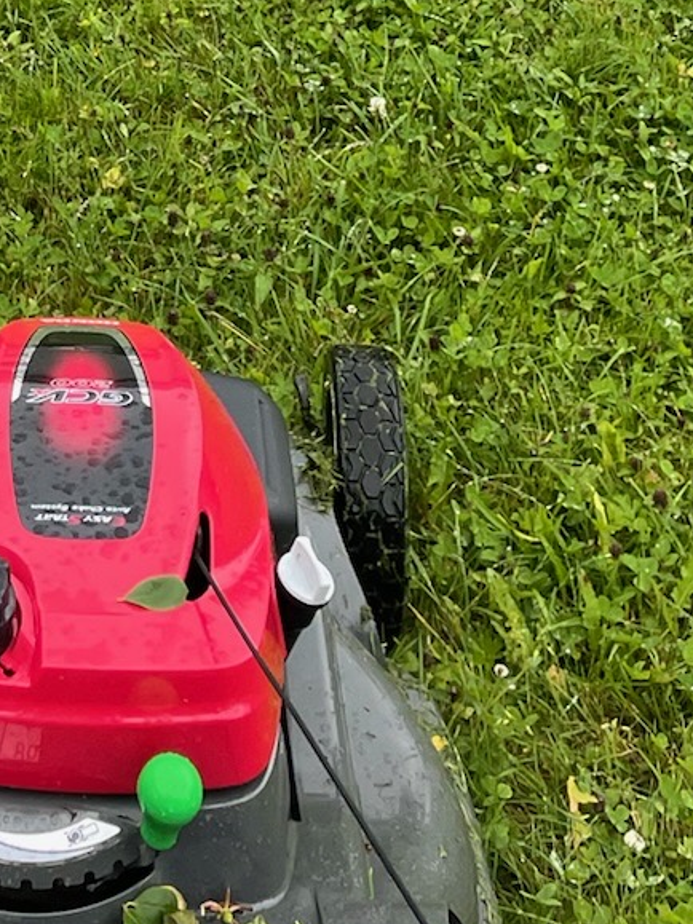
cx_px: -13
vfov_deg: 17.7
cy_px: -670
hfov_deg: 15.7
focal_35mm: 92
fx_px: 2457
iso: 32
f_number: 1.6
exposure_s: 1/397
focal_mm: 4.2
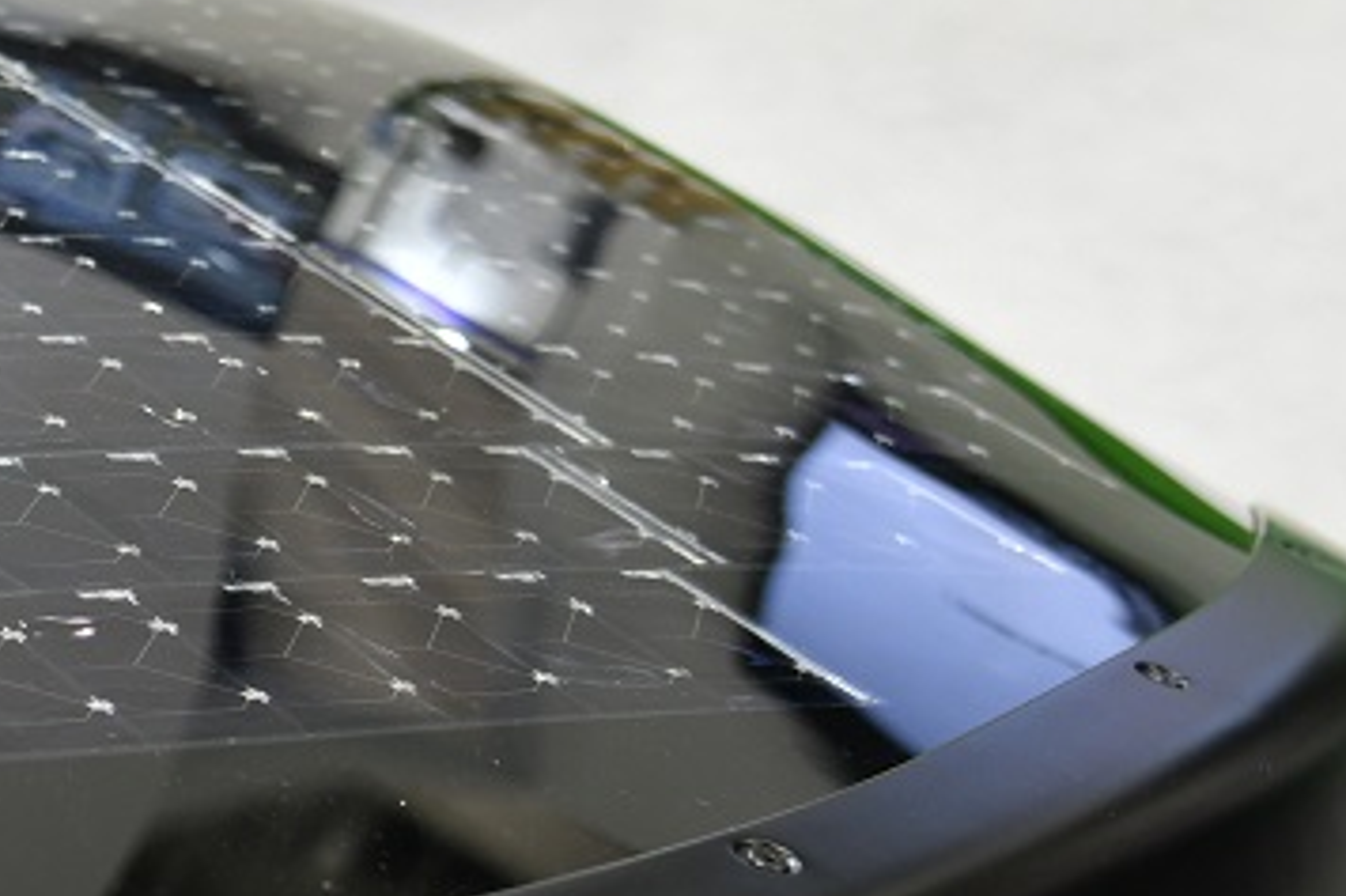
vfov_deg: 15.0
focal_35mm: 91
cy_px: 408
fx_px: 3401
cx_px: -174
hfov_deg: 21.2
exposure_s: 1/40
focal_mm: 24
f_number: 4
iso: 360
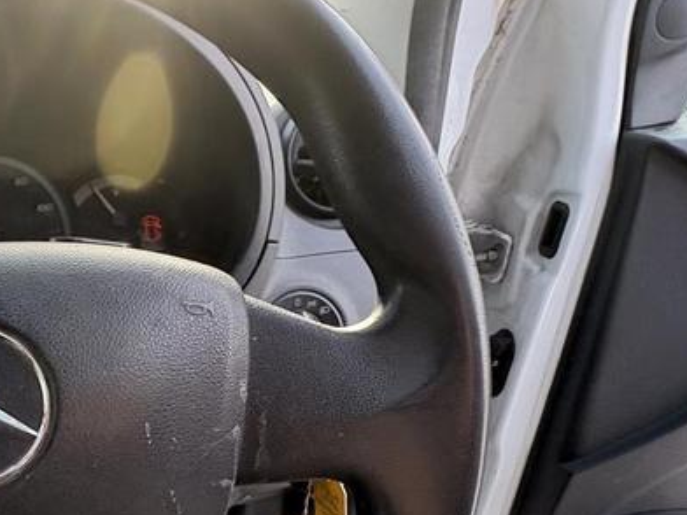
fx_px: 635
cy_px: 441
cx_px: 91
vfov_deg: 41.4
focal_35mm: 32
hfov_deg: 51.3
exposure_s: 1/106
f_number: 2.2
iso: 125
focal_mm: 2.22
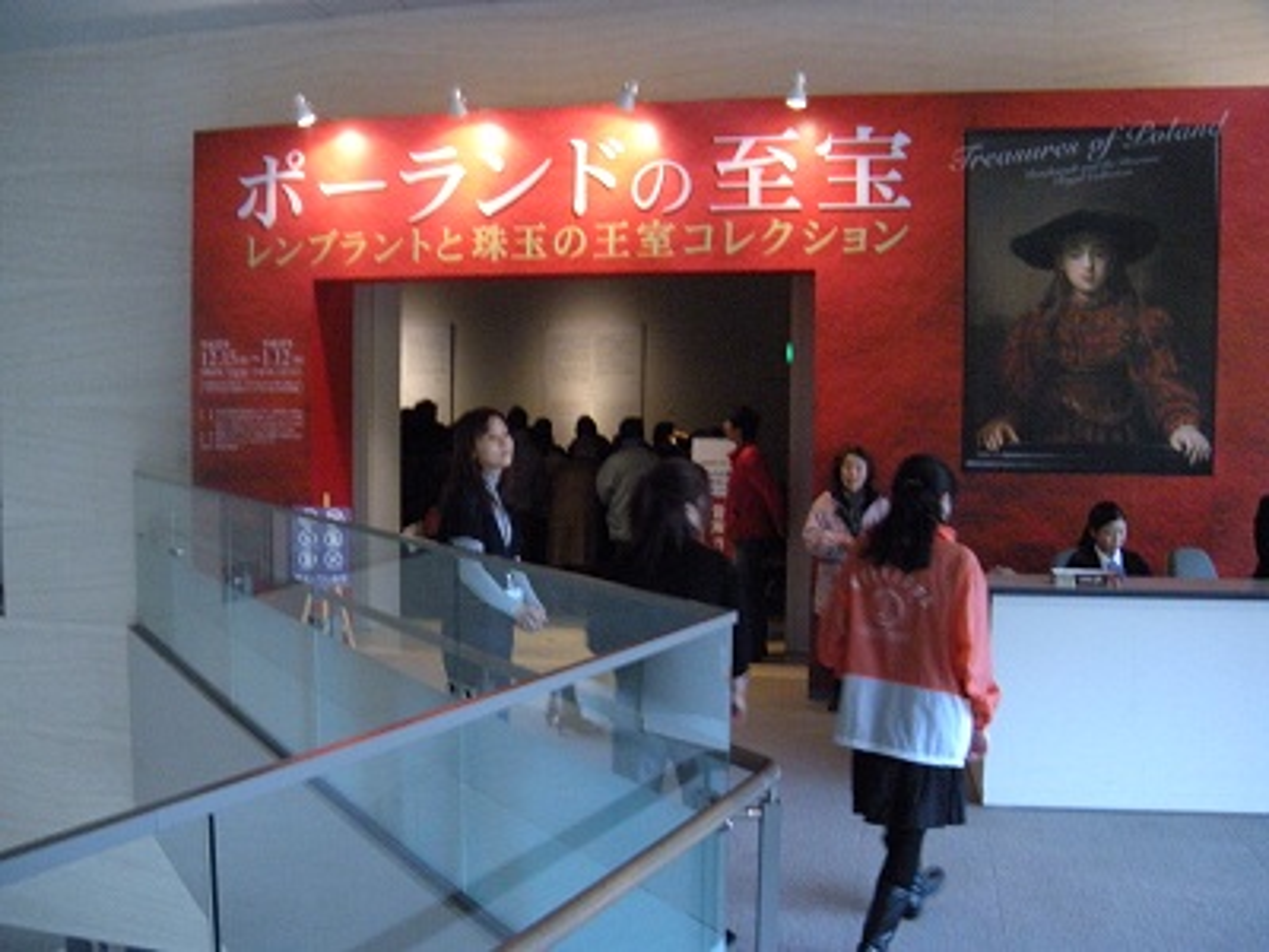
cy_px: 476
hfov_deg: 52.6
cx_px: 634
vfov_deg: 40.7
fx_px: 1283
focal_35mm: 35
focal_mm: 5.9
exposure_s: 1/33
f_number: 3.8
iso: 400
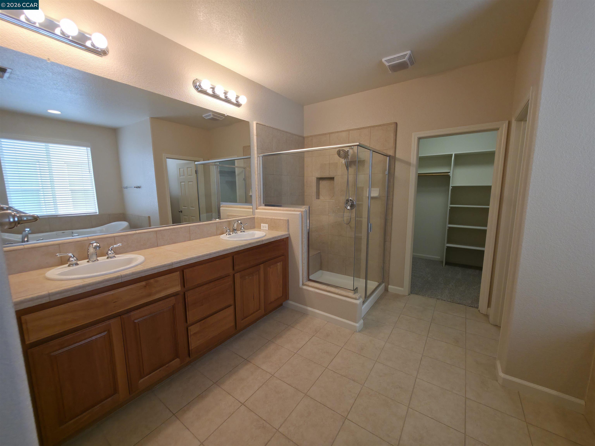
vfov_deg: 89.9
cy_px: 223
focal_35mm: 13
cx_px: 298
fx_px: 223
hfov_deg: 106.2
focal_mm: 2.2
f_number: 1.9
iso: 50
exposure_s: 1/120
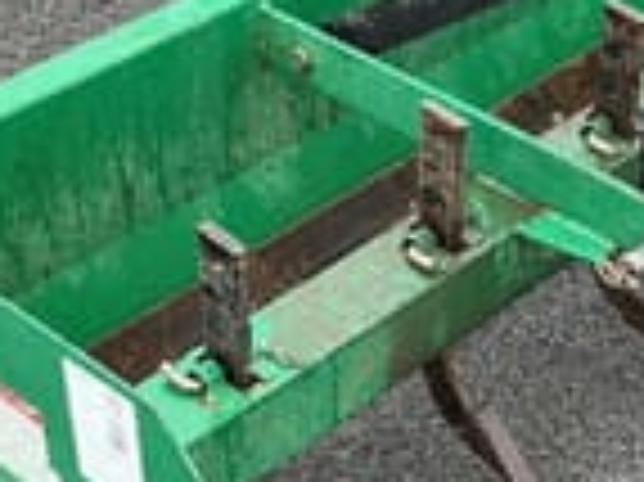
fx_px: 1822
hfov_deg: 19.7
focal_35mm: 98
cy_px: 255
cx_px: 563
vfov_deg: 15.1
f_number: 1.8
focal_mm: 3
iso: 32
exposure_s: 1/122
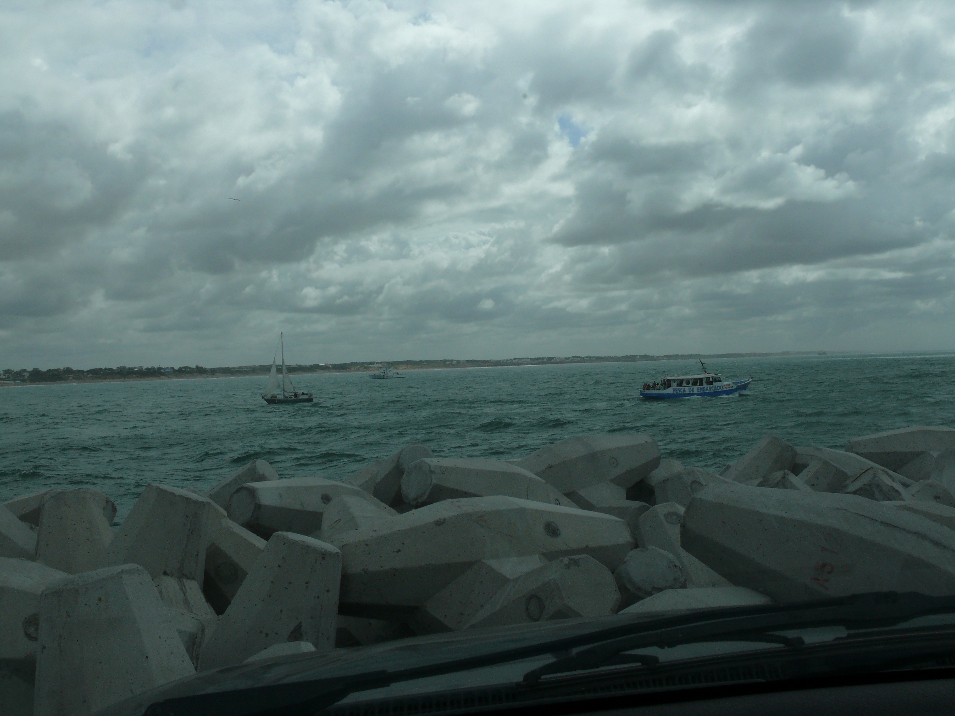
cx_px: 478
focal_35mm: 35
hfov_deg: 52.6
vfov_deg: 40.7
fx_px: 966
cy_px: 358
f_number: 8
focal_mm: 7.4
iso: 100
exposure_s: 1/500
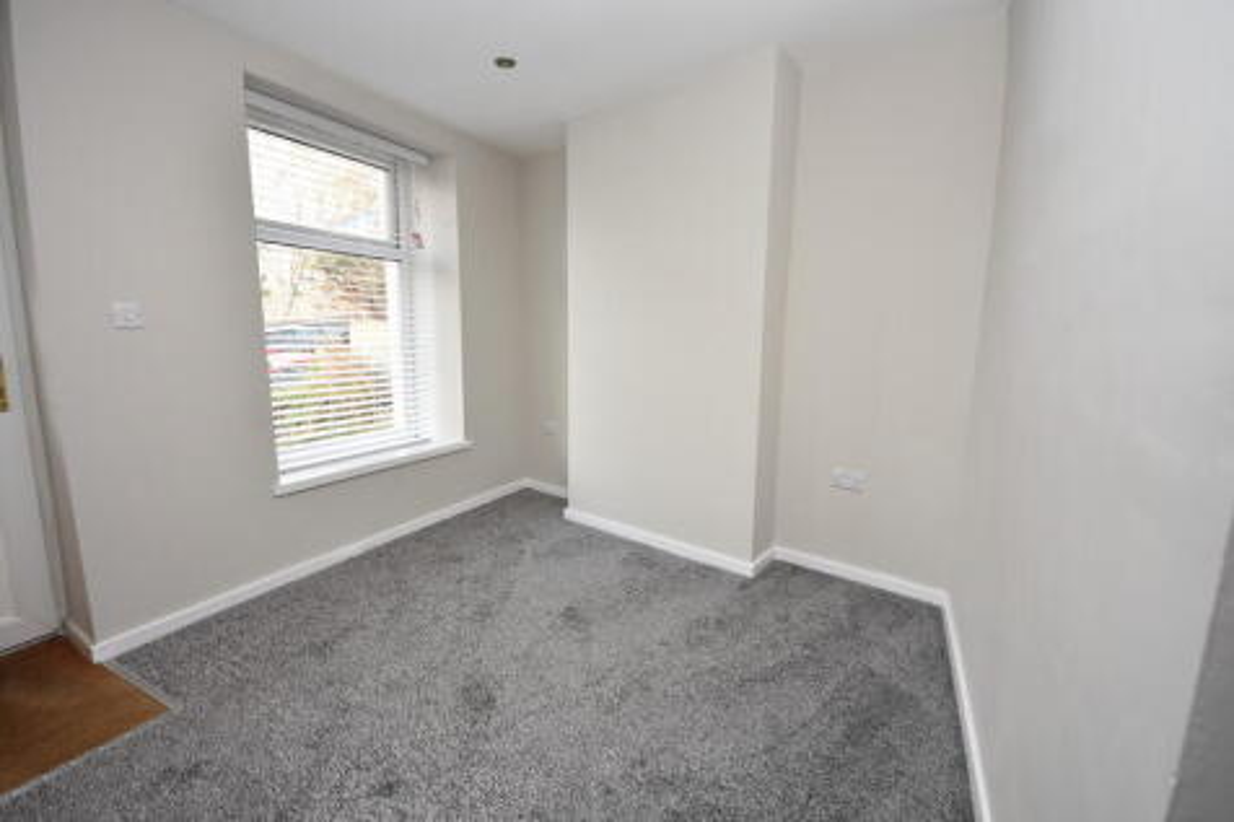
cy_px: 411
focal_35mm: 15
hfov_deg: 100.4
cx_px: 617
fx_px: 514
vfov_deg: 77.3
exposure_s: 1/60
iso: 320
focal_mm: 10
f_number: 4
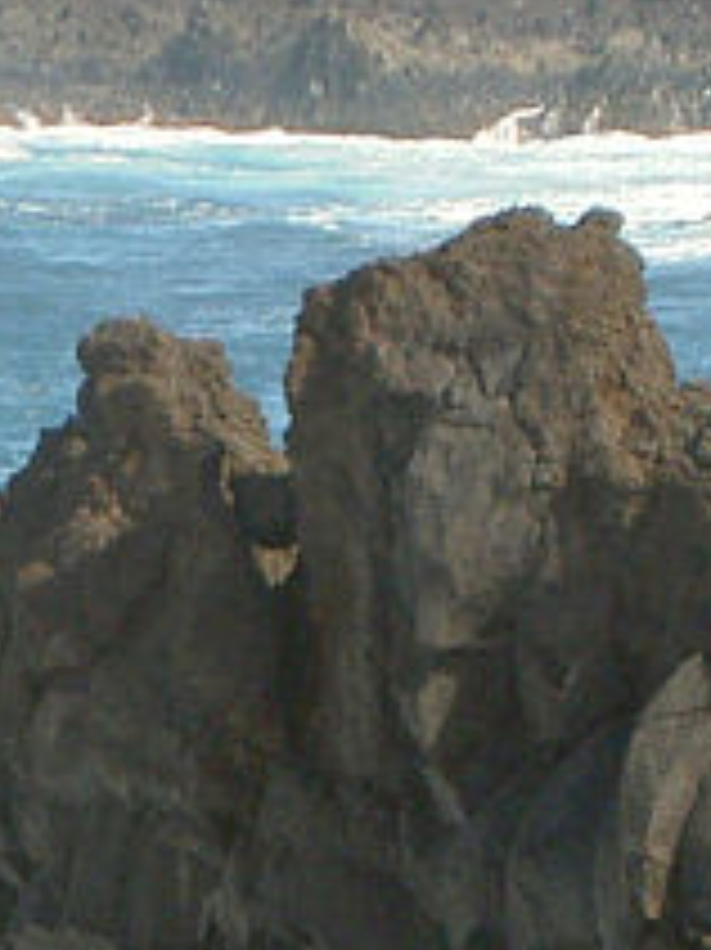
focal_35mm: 435
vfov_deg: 4.6
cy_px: 1000
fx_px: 11925
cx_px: 133
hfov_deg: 3.4
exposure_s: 1/400
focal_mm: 16.8
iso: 100
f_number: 4.9
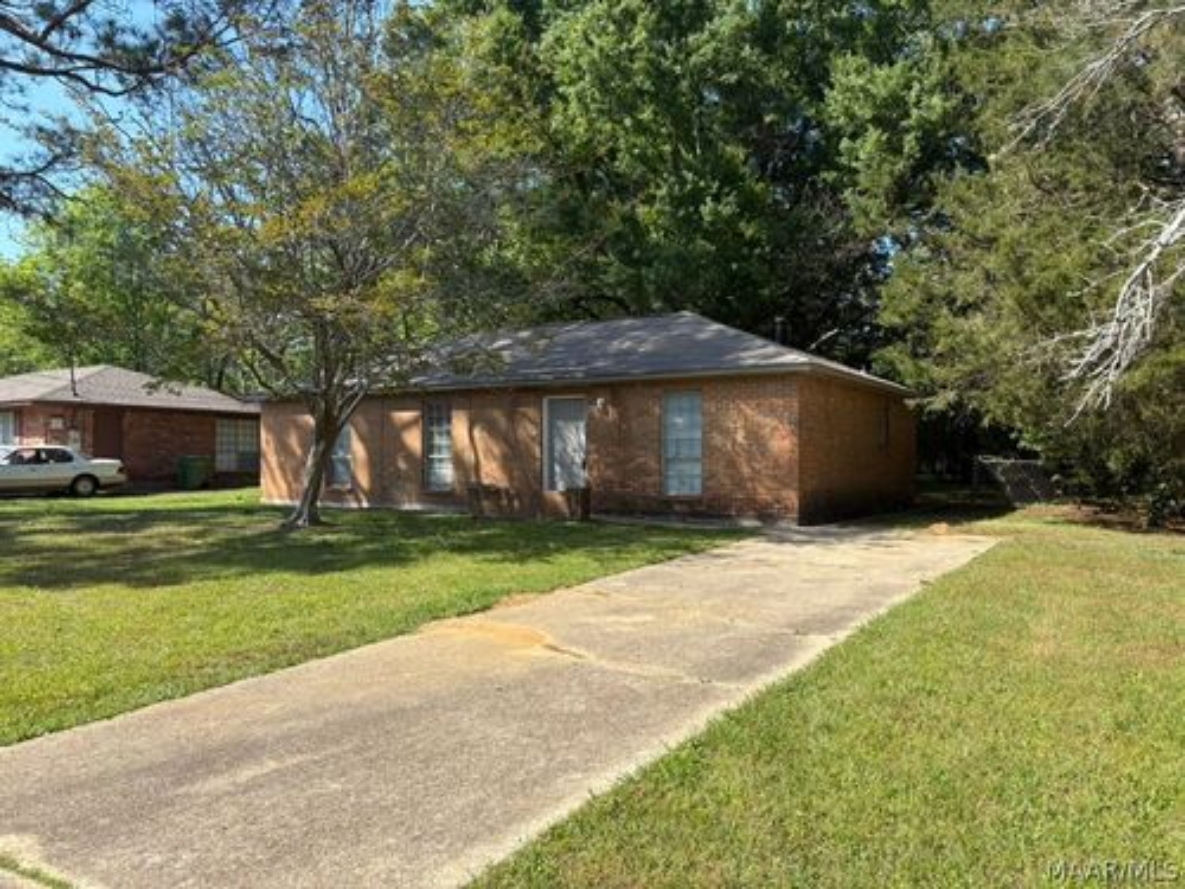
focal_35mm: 26
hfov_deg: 67.3
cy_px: 444
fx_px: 890
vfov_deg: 53.1
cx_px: 592
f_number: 1.6
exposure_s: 1/1517
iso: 50
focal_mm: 5.96
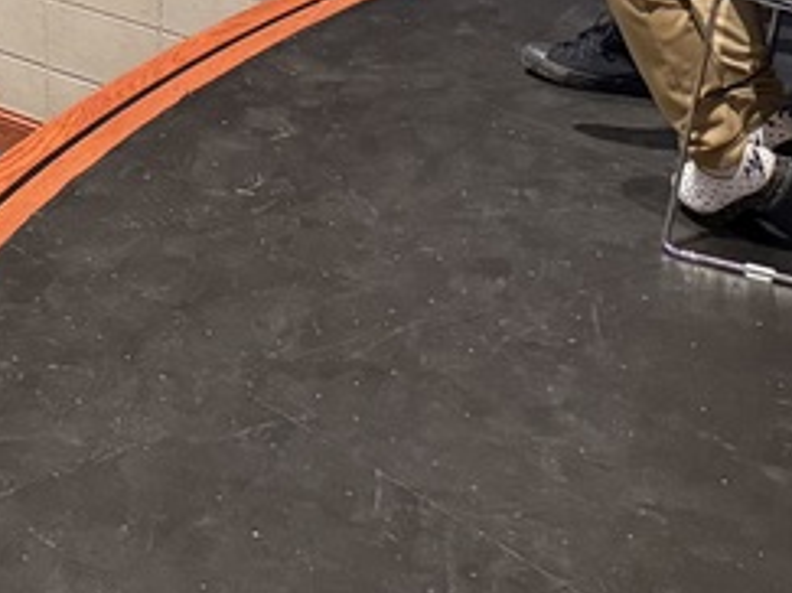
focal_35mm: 101
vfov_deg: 13.1
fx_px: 2310
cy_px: -495
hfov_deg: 18.3
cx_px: -199
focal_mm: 6.76
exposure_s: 1/40
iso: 800
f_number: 1.78
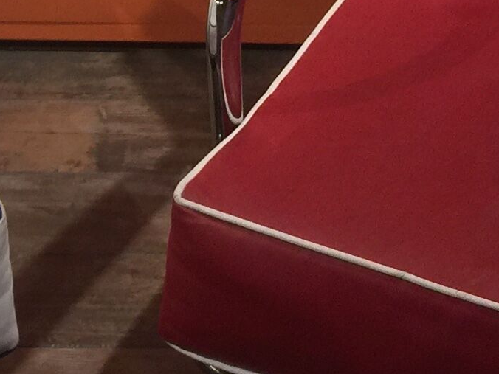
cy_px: 68
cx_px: 150
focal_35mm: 140
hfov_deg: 14.1
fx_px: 2018
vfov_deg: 10.6
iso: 40
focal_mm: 4.15
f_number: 2.2
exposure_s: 1/33
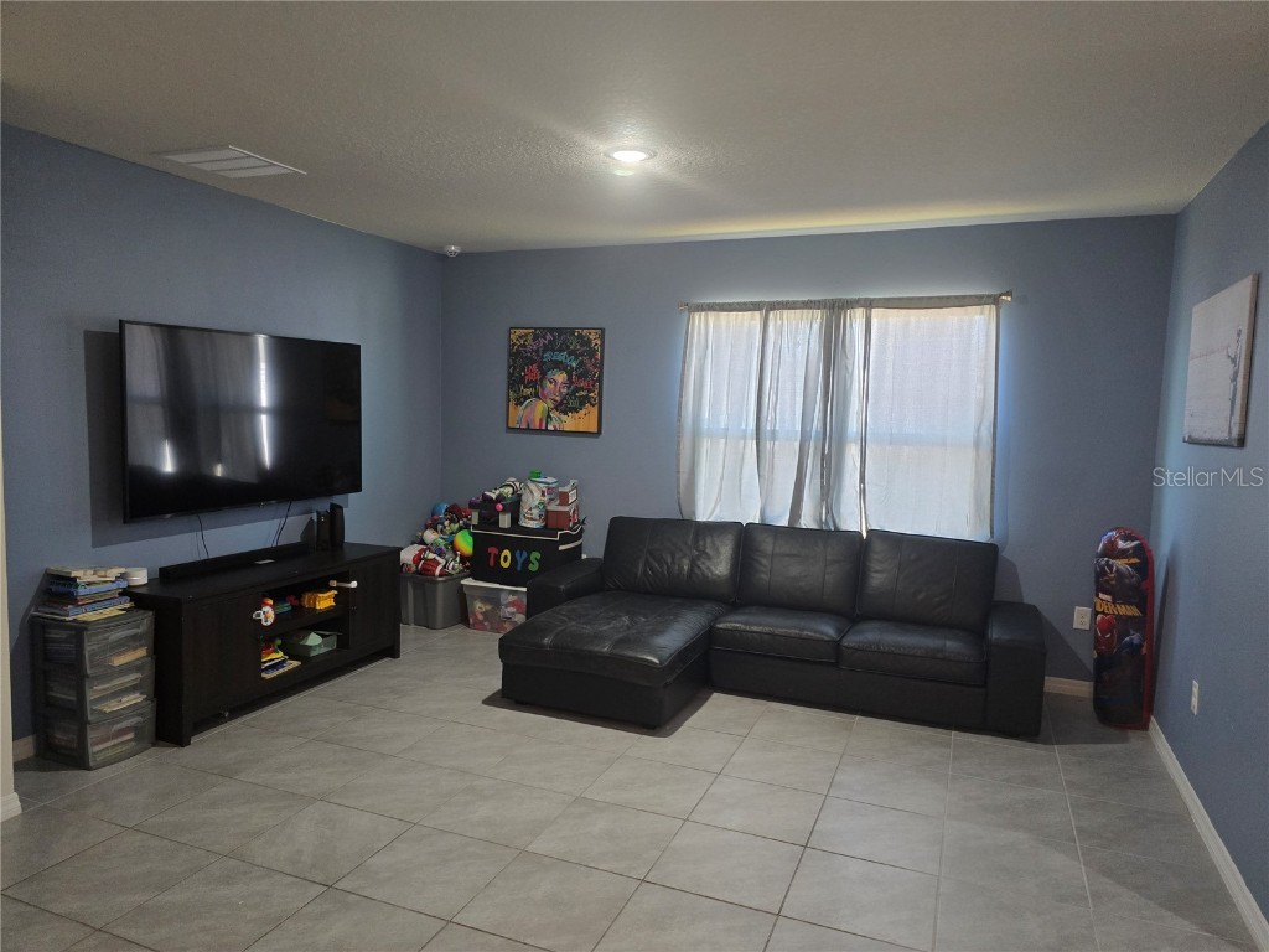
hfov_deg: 73.9
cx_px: 634
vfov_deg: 58.9
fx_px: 843
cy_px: 476
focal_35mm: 23
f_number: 1.7
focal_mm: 6.3
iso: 500
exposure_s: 1/120
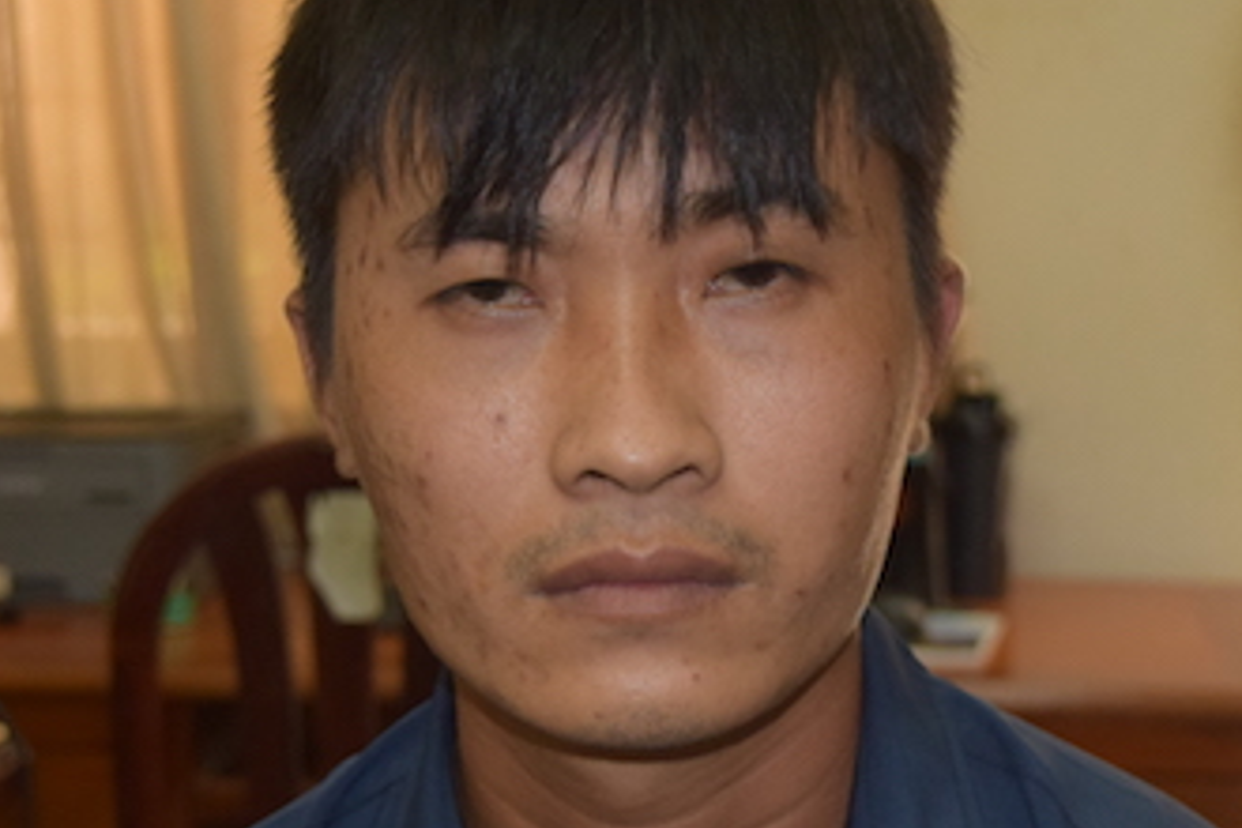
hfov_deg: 21.9
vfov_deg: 14.7
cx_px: 606
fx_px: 3208
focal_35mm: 93
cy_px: 518
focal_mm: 32
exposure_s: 1/60
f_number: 4.5
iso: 1800
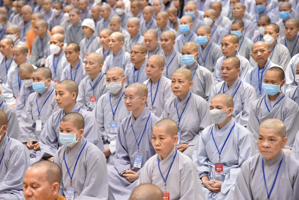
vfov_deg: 11.4
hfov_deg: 17.1
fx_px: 997
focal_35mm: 120
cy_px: 100
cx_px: 150
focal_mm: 120
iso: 1600
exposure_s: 1/125
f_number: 4
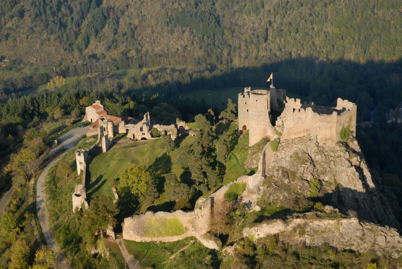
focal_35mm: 75
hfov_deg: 27.0
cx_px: 201
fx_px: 839
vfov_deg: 18.2
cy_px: 134
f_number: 7.1
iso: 200
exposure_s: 1/200
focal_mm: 50
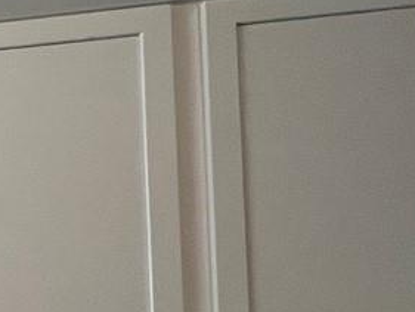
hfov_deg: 14.2
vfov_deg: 18.6
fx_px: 888
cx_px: -634
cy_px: 399
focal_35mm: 74
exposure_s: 1/120
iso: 80
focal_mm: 1.57
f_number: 1.8
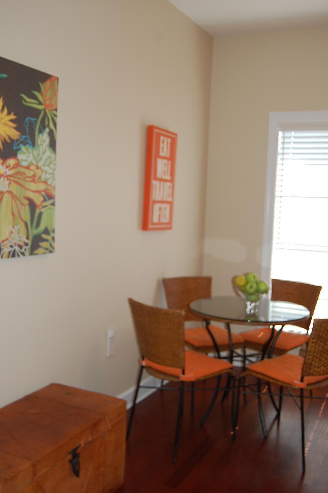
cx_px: 164
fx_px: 534
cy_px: 246
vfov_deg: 49.6
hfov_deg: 34.1
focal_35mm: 39
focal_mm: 26
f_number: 4
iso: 400
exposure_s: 1/60
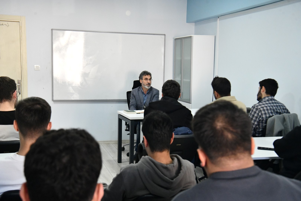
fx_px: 401
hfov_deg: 41.1
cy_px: 100
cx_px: 150
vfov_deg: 28.1
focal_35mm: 48
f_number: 7.1
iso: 9000
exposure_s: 1/320
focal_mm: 48
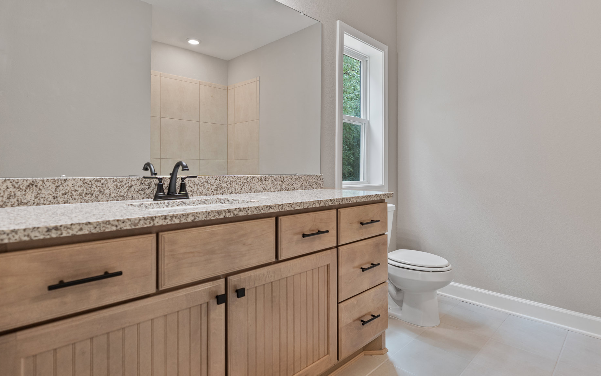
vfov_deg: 62.1
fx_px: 311
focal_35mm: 19
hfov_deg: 88.0
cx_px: 307
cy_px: 173
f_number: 2.8
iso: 500
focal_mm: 12
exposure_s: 1/30
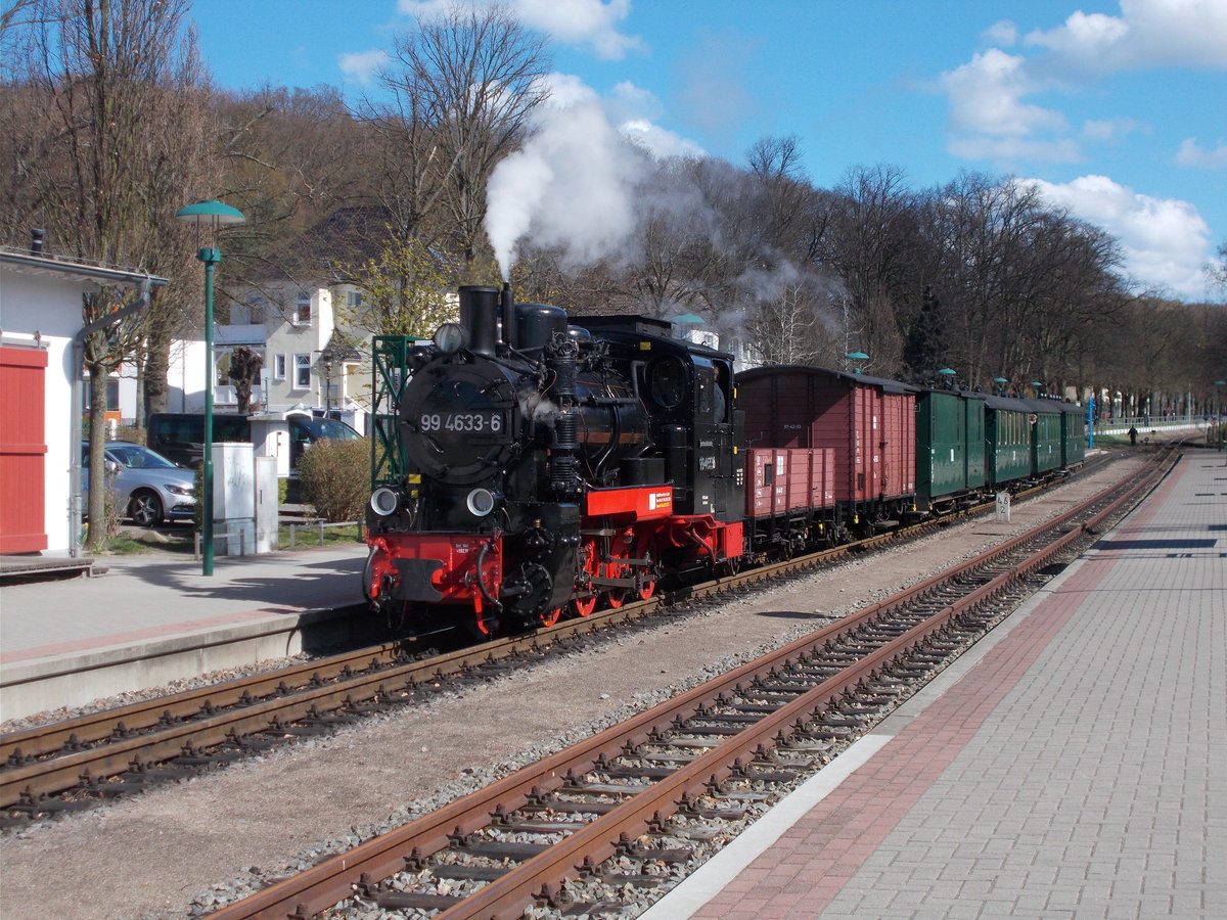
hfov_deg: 33.2
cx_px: 614
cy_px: 460
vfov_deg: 25.2
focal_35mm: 58
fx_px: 2056
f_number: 4.9
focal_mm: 10.3
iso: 80
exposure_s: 1/500
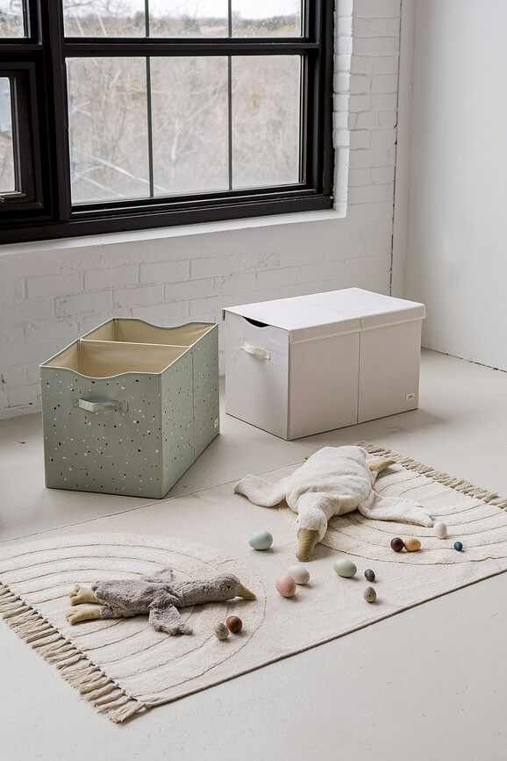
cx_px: 254
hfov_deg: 25.8
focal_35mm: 52
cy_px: 380
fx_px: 1109
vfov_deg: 37.9
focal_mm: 35
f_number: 4
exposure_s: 1/100
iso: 100
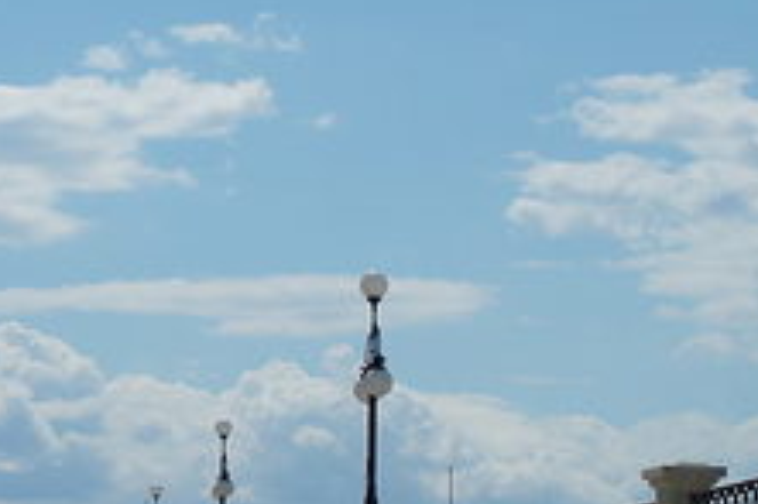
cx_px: 21
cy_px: 149
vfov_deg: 9.6
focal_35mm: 142
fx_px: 2995
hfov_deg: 14.2
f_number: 5.6
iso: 100
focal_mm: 35
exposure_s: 1/1250
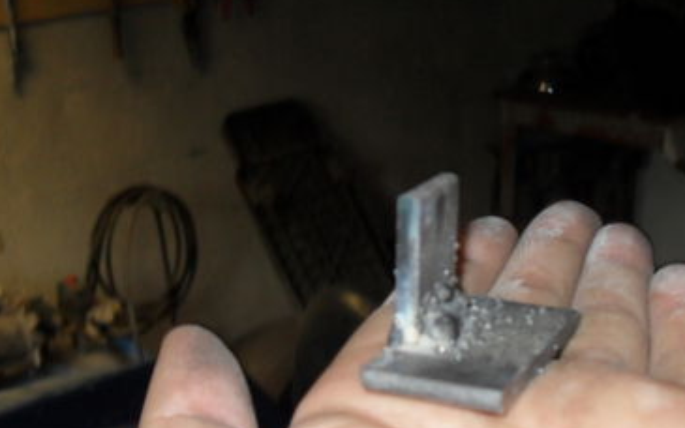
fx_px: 1213
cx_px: 443
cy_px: 304
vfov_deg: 19.9
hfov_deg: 31.3
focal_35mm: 65
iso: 200
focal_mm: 6.2
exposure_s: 1/45
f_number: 2.8
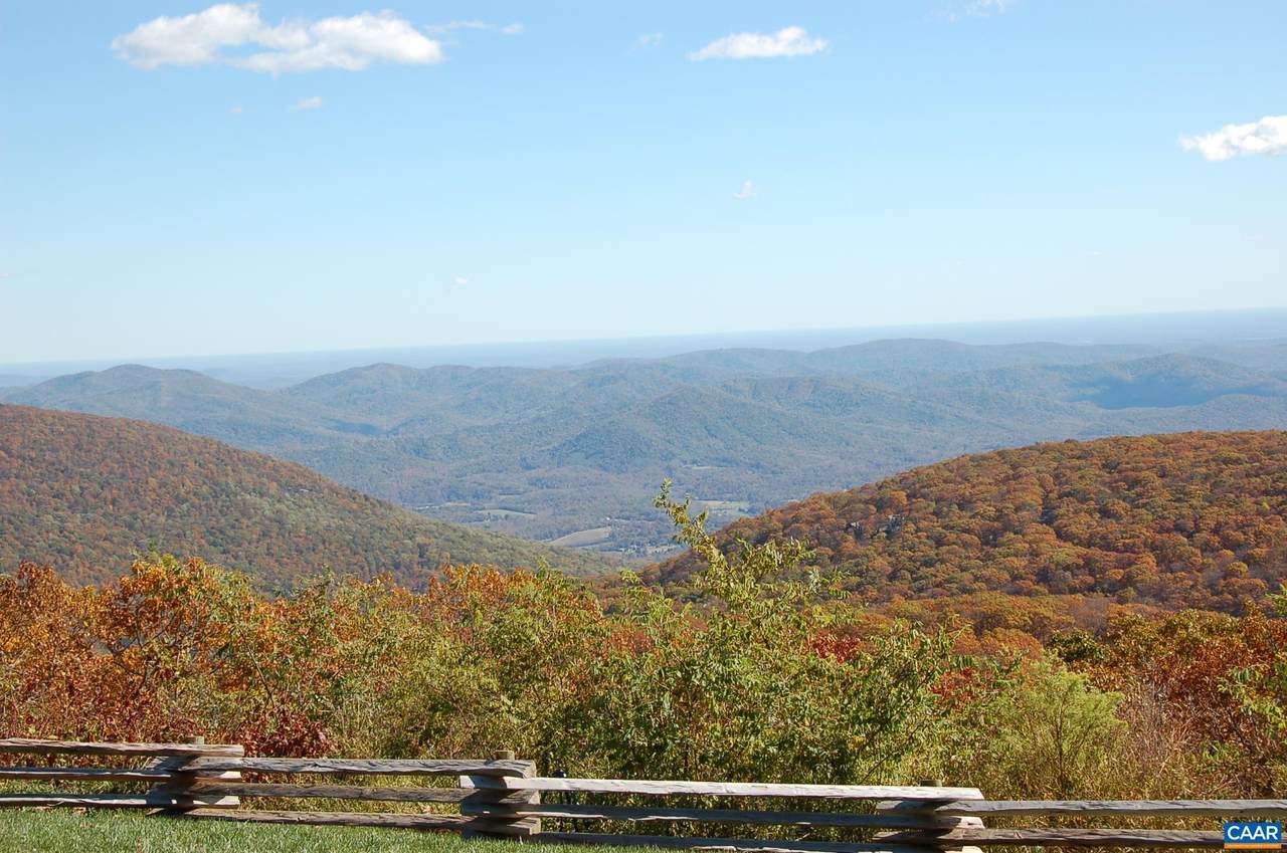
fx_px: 2141
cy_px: 426
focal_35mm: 60
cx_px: 644
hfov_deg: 33.5
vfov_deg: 22.5
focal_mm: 40
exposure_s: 1/250
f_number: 9
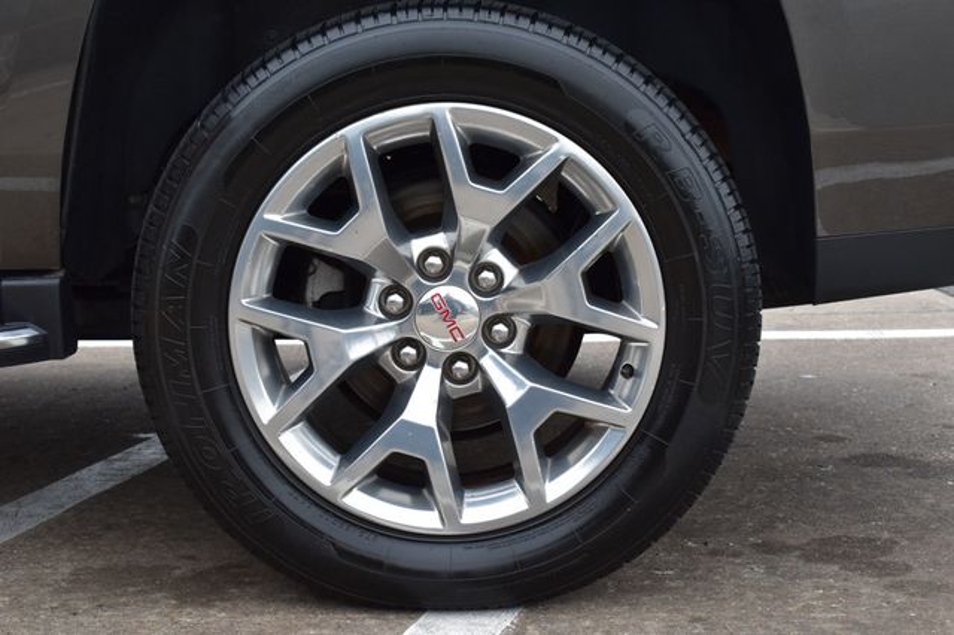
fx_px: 1589
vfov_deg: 22.6
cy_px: 318
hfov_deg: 33.4
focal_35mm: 60
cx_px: 477
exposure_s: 1/125
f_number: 9
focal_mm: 40
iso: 400
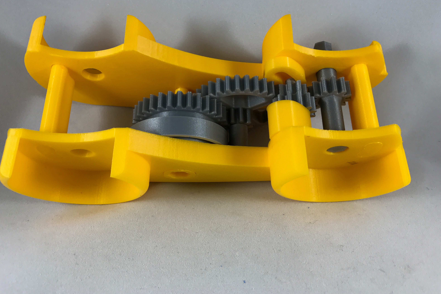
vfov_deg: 43.5
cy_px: 132
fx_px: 367
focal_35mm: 30
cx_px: 219
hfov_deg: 61.9
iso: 32
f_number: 1.8
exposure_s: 1/120
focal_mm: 3.99
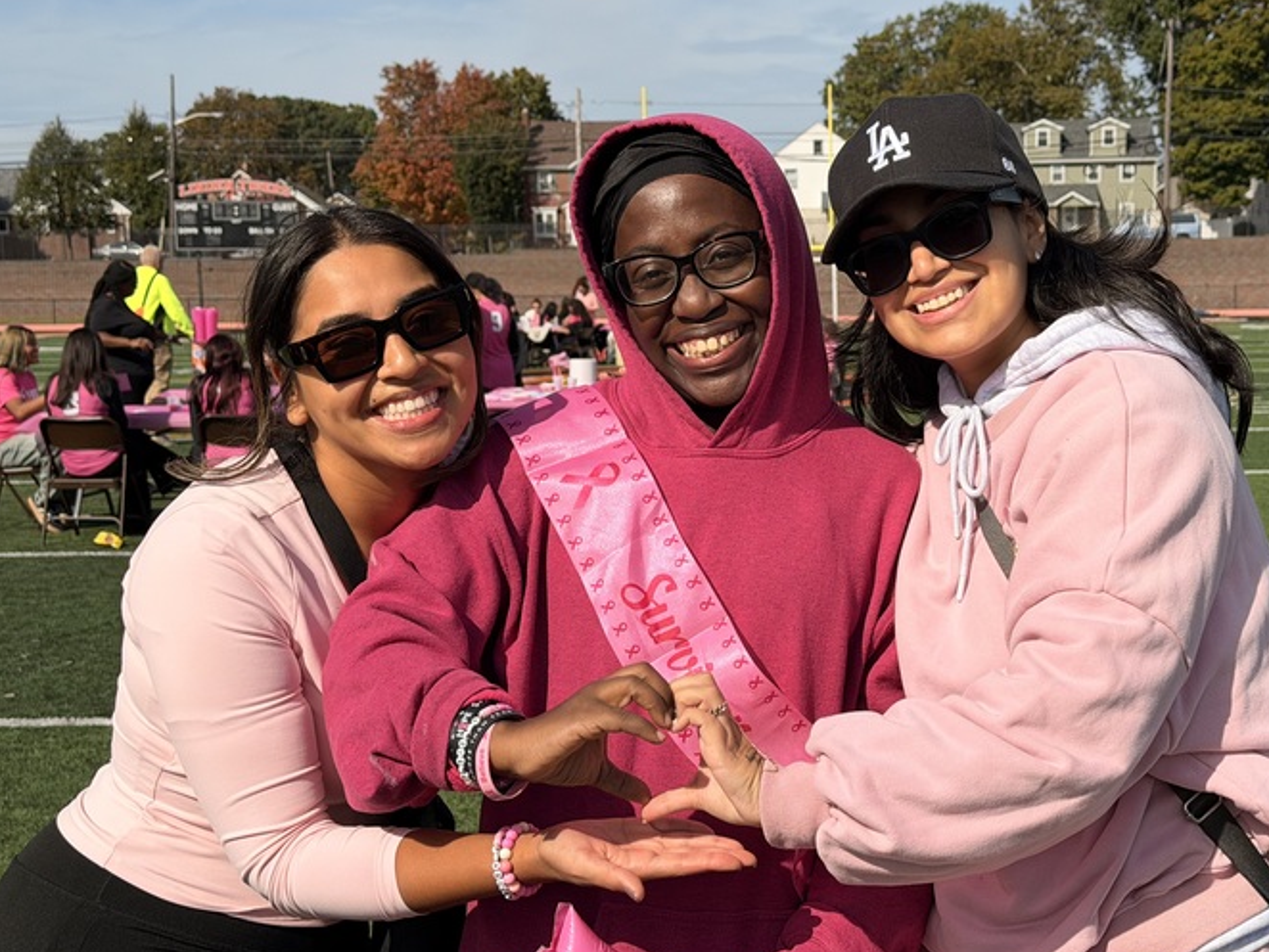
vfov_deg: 25.2
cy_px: 538
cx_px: 759
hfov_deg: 33.1
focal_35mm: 58
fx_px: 2127
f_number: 1.78
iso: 80
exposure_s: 1/8772
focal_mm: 6.76
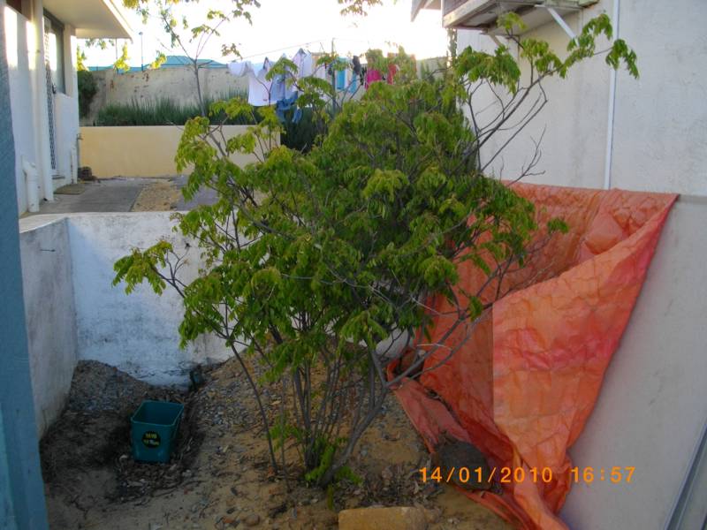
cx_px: 354
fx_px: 654
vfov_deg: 44.2
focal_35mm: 32
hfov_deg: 56.8
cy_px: 265
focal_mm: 5.7
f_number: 2.9
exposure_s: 1/160
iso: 100
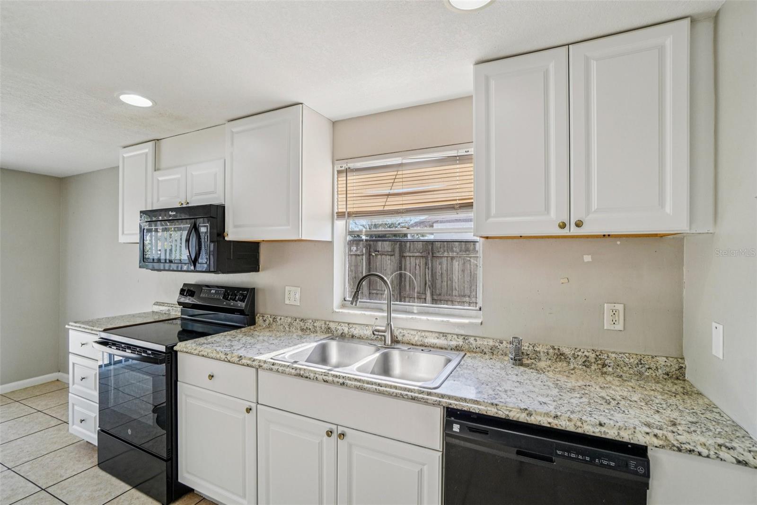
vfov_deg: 77.3
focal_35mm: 15
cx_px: 378
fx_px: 315
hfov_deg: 100.4
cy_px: 252
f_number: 8
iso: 100
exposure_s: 1/45
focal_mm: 10
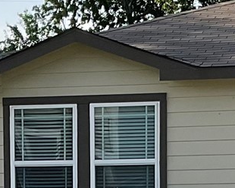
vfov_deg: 8.0
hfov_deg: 10.3
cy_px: 338
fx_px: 1301
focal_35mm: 187
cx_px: 50
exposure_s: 1/1250
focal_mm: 3
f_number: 1.8
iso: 16
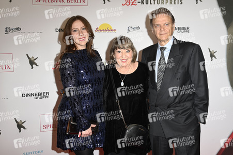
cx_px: 116
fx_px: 297
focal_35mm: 46
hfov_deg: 42.8
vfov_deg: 29.2
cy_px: 78
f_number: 5.6
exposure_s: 1/250
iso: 640
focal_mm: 46
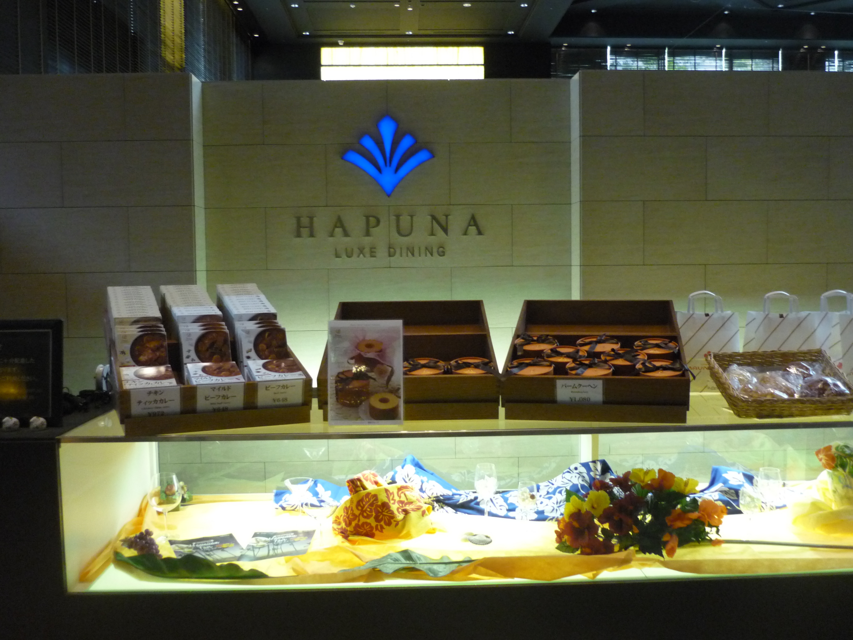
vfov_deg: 42.9
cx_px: 426
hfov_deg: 55.4
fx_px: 813
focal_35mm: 33
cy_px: 320
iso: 400
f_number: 2.8
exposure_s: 1/30
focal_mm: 5.5
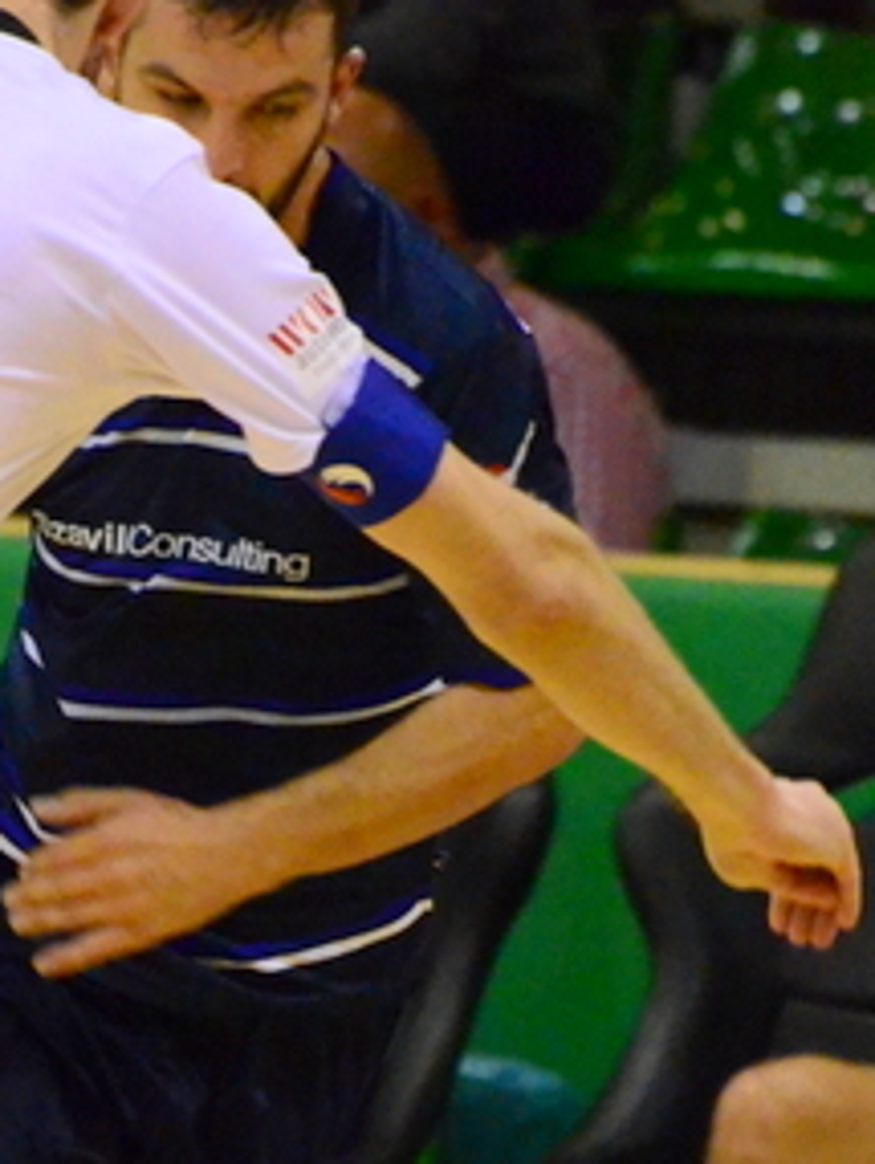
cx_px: 199
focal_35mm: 926
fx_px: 31163
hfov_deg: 1.6
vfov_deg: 2.1
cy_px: 773
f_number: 5.6
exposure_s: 1/500
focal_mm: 230
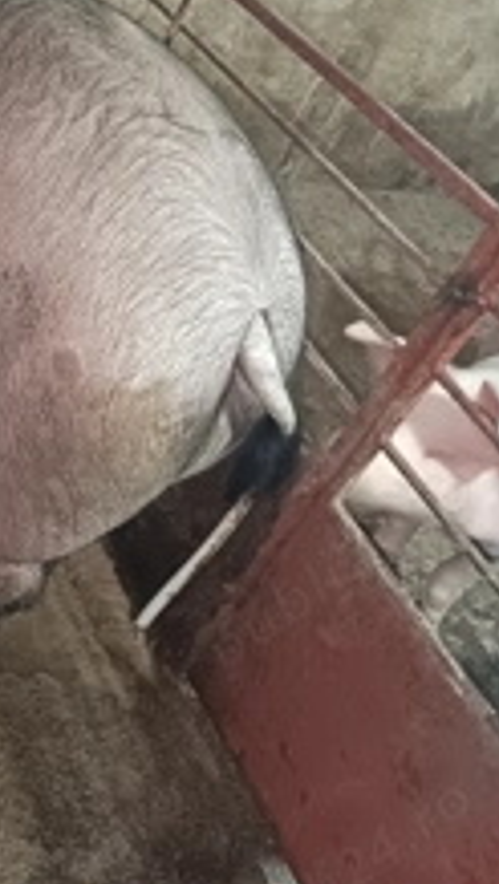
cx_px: -89
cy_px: 328
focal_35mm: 48
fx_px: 1126
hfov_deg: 23.0
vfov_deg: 42.5
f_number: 1.75
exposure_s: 1/14.3
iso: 7043
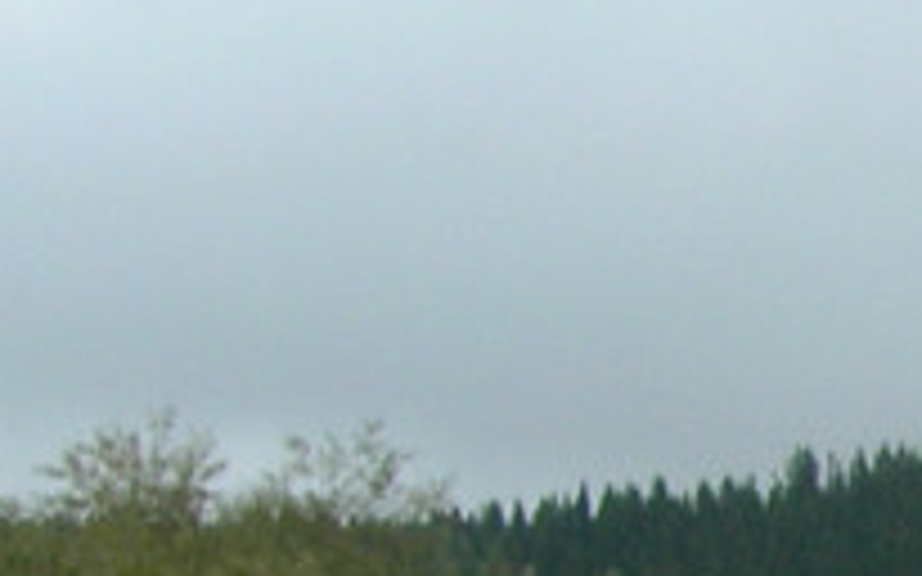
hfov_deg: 10.2
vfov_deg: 6.8
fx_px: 4723
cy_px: 994
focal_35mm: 188
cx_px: 1905
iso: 50
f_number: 4.9
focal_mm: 5.7
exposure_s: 1/155
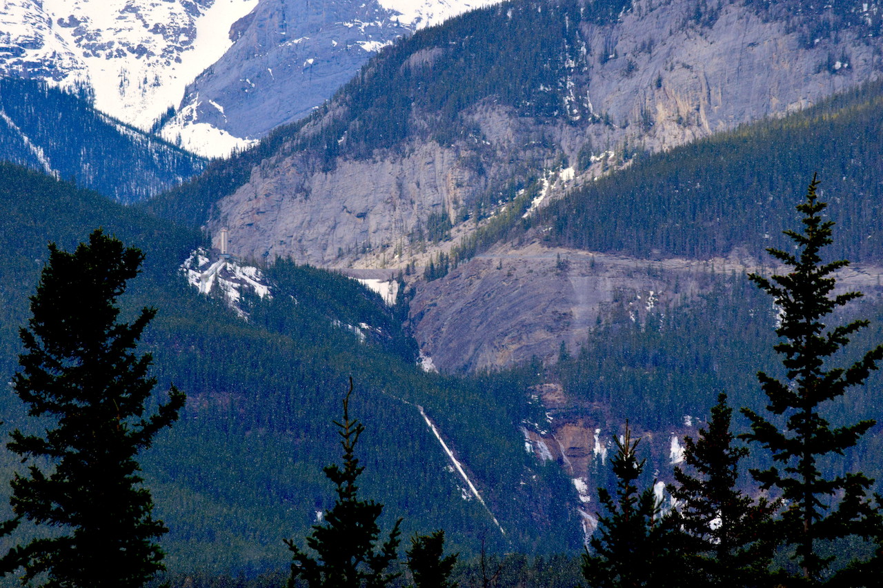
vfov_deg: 4.6
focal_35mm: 300
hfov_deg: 6.9
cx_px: 442
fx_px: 7357
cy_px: 294
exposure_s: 1/400
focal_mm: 200
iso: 400
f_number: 11
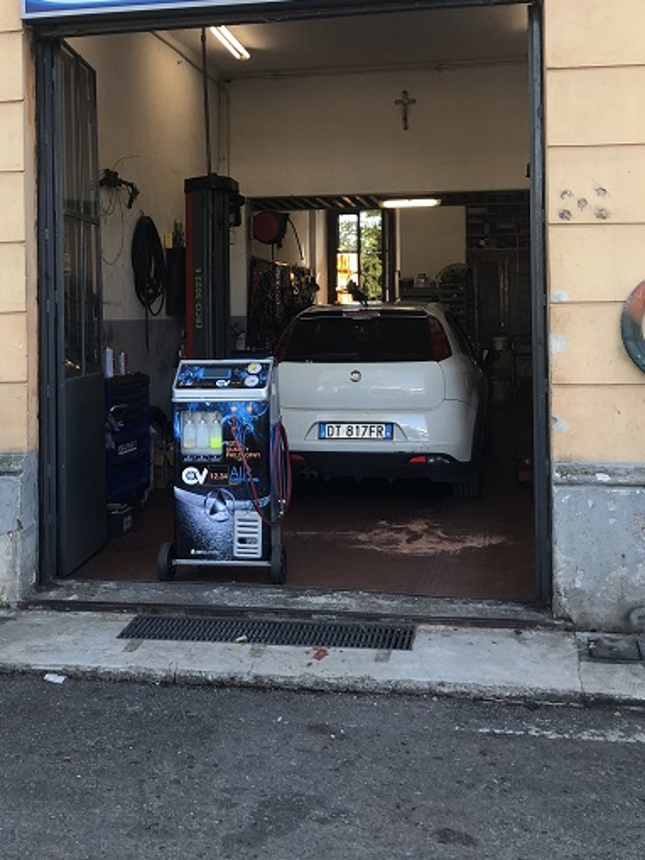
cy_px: 313
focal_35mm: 44
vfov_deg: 42.5
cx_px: 270
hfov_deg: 32.8
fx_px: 1093
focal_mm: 3.99
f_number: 1.8
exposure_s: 1/100
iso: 25
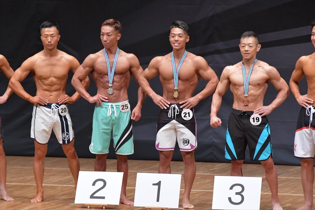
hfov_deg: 6.9
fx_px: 2624
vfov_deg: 4.6
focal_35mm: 300
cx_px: 158
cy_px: 105
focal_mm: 200
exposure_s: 1/400
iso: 6400
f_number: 5.6
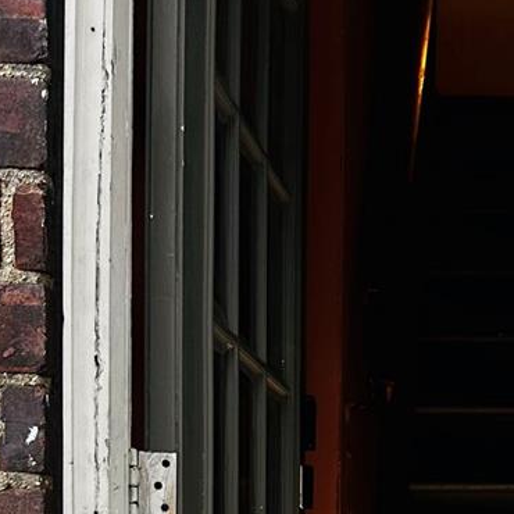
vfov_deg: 18.1
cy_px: 704
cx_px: 540
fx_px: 1478
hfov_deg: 19.1
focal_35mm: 88
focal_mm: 6.86
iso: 80
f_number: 1.78
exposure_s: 1/396
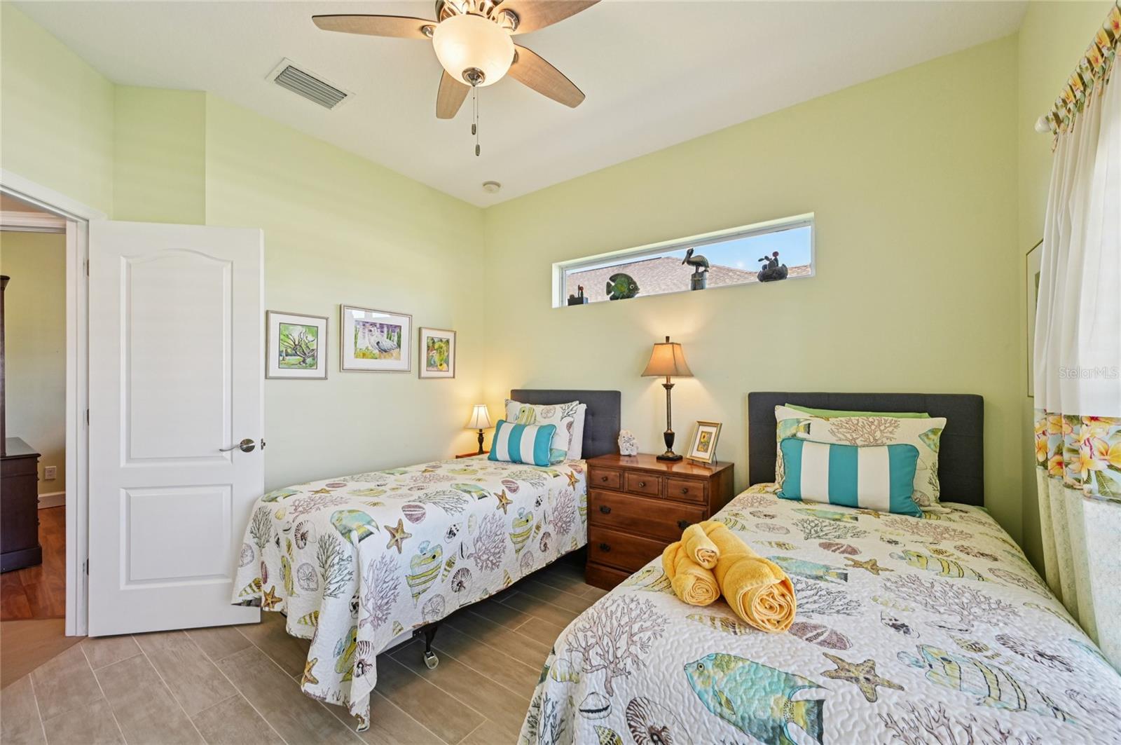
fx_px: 435
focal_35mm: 14
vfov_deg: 81.1
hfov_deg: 104.3
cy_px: 372
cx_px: 560
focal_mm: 14
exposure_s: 1/100
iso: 400
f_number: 8
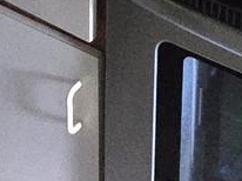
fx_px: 705
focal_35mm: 101
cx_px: 146
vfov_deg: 11.5
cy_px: -279
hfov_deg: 19.4
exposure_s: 1/24
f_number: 2.2
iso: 3200
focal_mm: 2.2
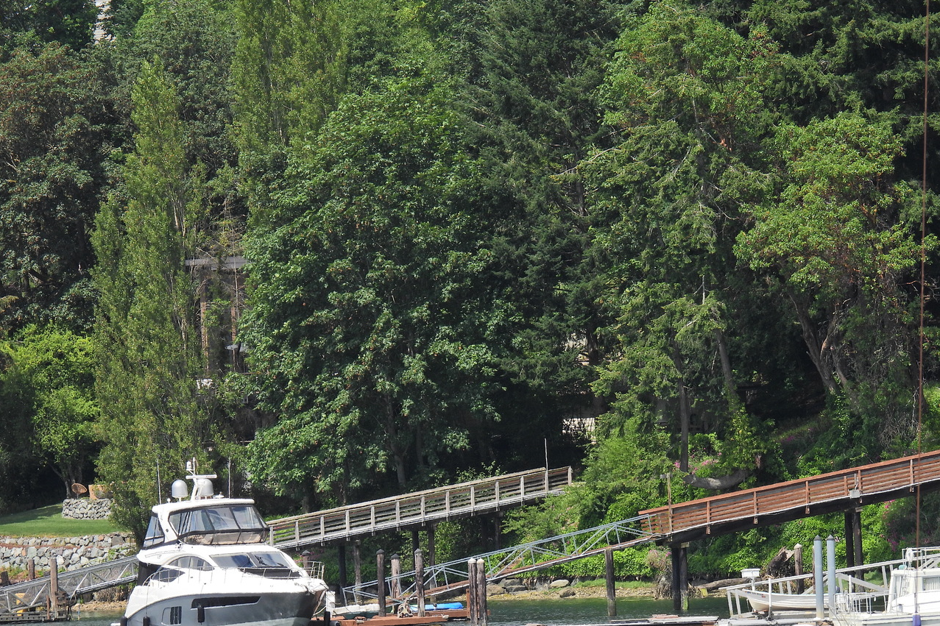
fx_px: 10886
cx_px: 470
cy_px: 350
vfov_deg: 3.3
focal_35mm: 417
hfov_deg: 4.9
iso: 100
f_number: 5
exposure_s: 1/800
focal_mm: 71.4
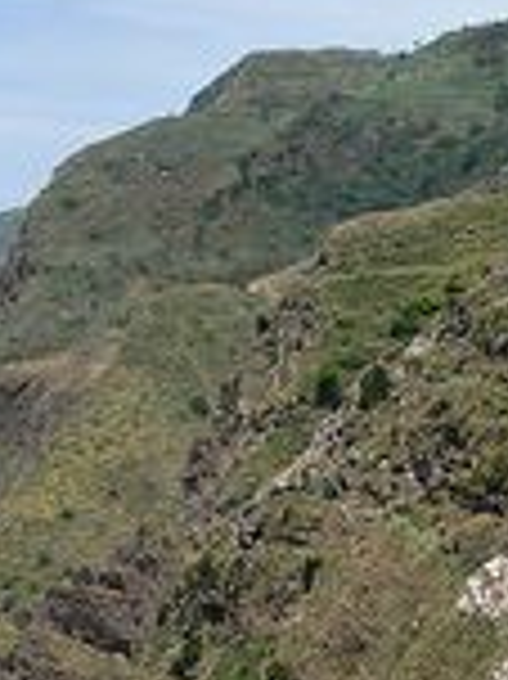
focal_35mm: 119
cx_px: -38
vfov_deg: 16.3
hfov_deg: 12.2
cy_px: 630
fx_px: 2332
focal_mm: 6
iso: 80
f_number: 5.2
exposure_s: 1/500
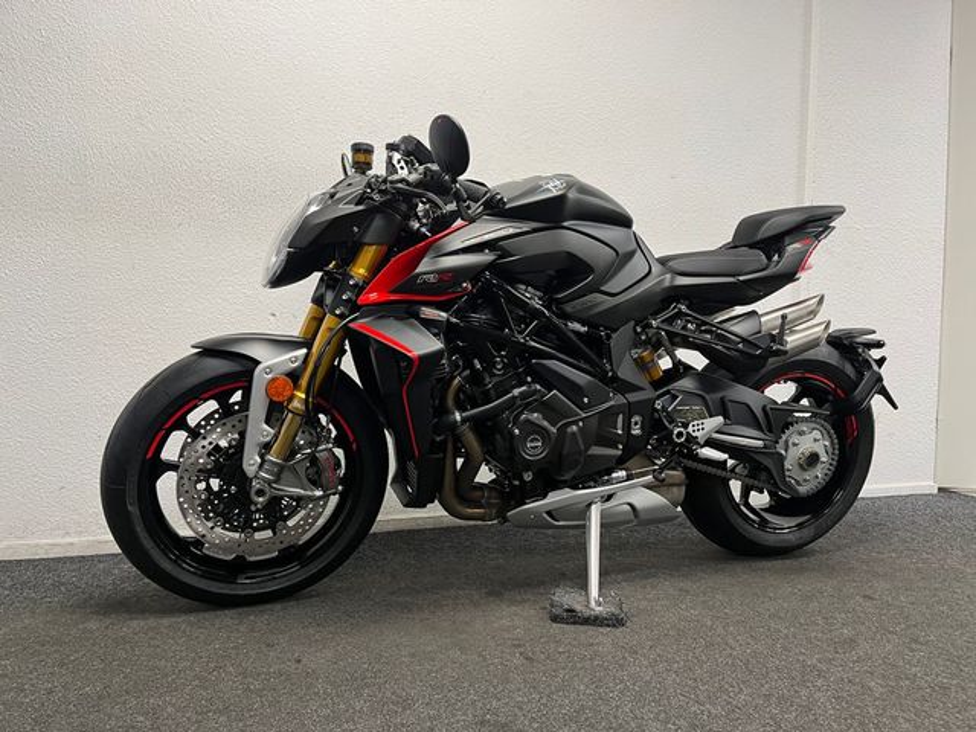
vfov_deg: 53.1
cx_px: 488
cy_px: 366
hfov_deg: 67.3
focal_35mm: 26
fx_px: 733
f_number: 1.6
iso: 100
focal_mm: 5.1
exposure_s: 1/50
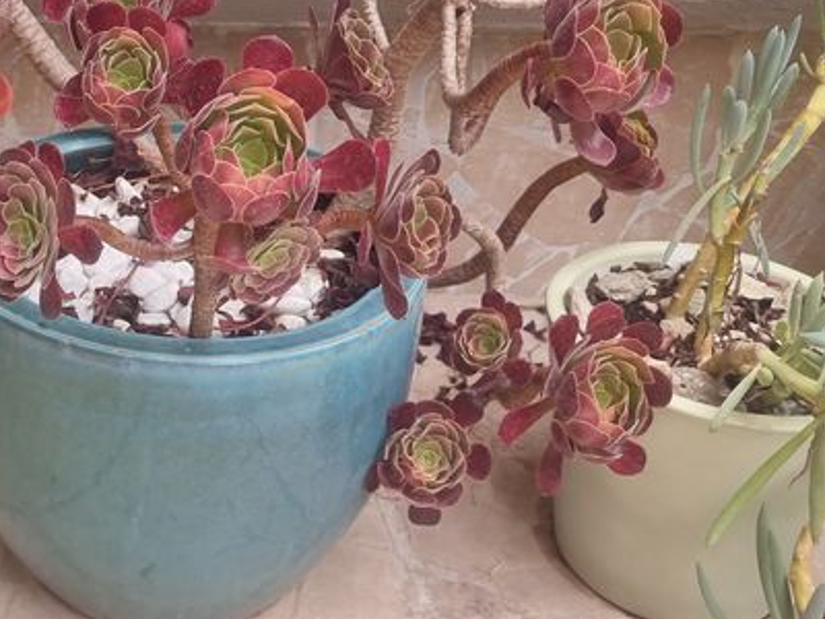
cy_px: 103
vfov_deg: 24.0
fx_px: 1430
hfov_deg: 31.2
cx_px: 136
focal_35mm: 60
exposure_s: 1/100
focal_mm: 6.7
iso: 50
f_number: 1.8
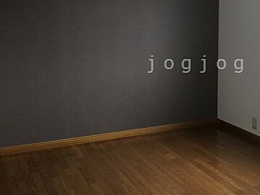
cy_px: 64
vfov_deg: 27.9
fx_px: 391
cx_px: 197
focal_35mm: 52
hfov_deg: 35.9
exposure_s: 1/50
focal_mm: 4.15
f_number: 2.2
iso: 32
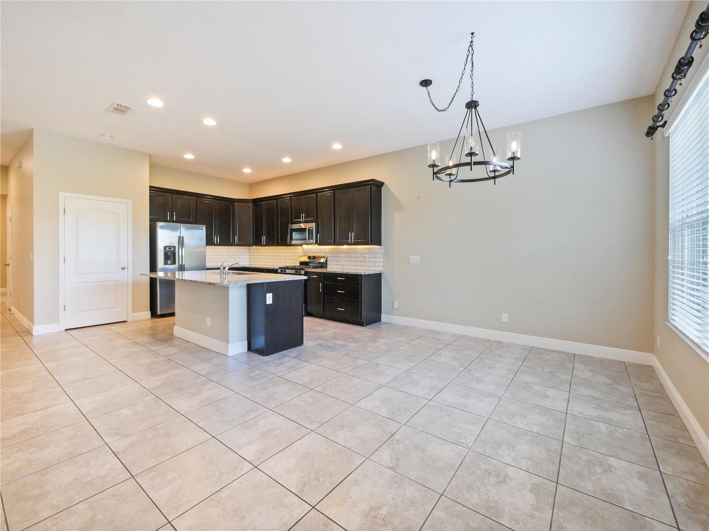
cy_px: 266
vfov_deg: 85.7
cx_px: 354
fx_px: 287
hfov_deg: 102.1
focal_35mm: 14
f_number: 4
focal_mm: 7
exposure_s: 1/60
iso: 2000
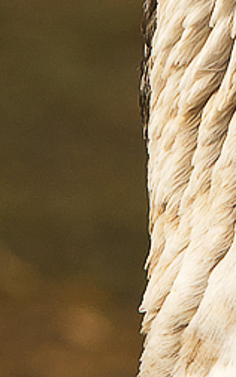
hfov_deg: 0.4
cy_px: -47
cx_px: 318
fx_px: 37343
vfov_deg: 0.6
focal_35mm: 3637
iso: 800
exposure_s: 1/800
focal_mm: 500
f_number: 11
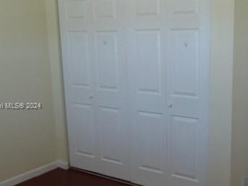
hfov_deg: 39.7
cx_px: 174
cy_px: 106
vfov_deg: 30.8
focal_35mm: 47
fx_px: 337
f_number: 3
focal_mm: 4.5
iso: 100
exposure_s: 1/30
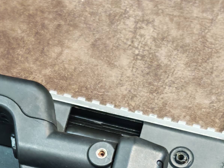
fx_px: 1068
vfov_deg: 8.8
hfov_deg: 11.9
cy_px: 253
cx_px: 54
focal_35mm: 165
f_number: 1.4
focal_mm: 6.83
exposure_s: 1/33
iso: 400
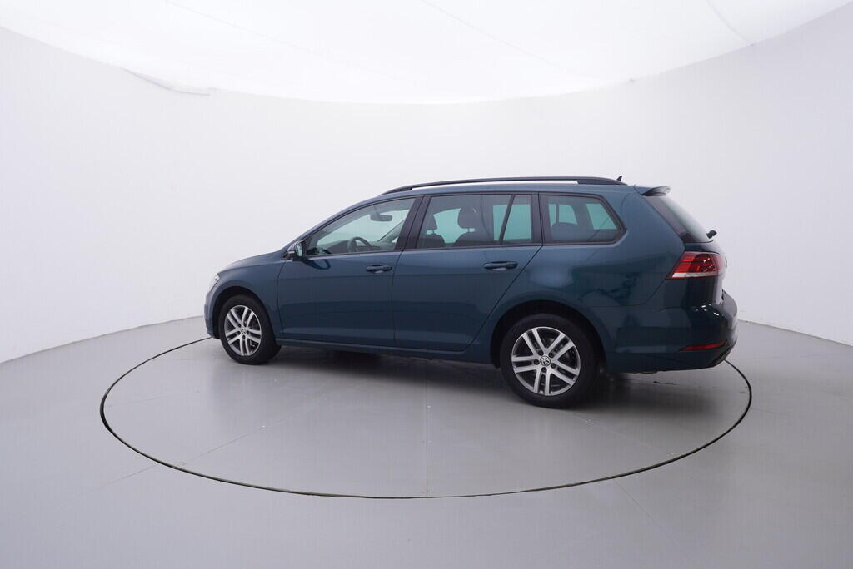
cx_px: 426
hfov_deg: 77.3
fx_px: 533
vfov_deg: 56.2
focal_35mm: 22
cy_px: 284
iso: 200
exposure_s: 1/80
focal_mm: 15
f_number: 5
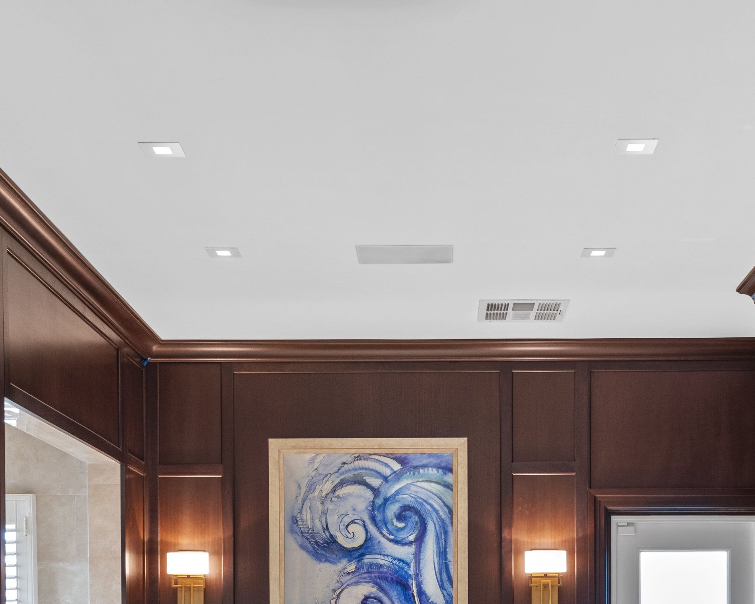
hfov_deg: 29.5
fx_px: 1430
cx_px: 448
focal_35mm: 64
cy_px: 666
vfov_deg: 22.5
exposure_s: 1/2.5
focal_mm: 23
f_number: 8
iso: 500
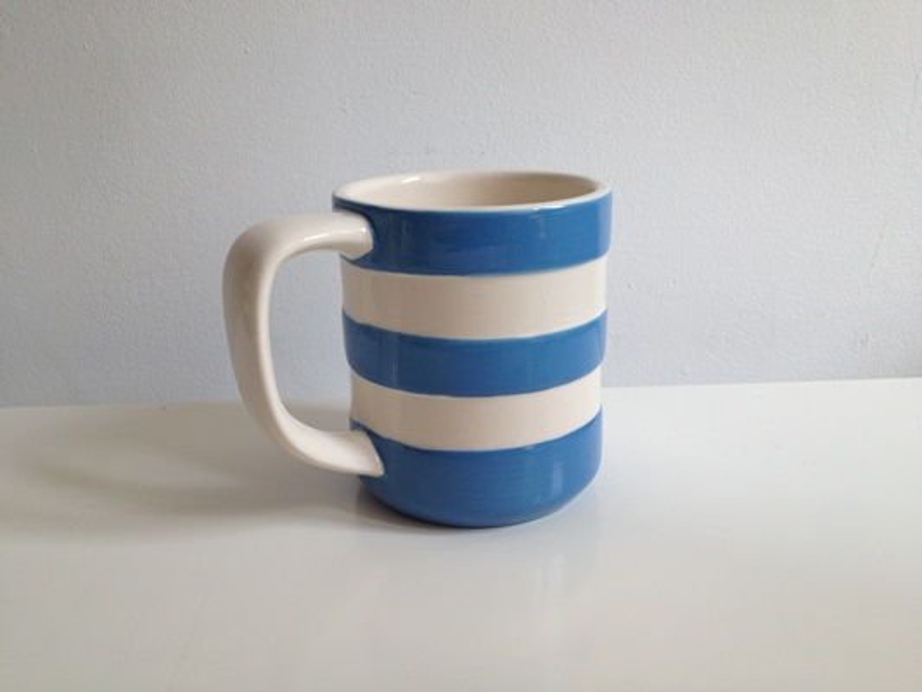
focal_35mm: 35
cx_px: 461
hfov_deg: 52.6
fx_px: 932
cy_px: 346
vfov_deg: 40.7
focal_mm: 4.28
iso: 50
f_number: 2.4
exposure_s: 1/120
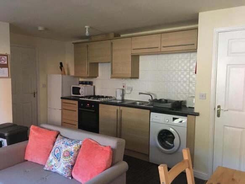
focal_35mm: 29
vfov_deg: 48.2
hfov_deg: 61.7
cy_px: 92
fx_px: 205
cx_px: 122
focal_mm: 4.15
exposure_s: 1/20
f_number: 2.2
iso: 200
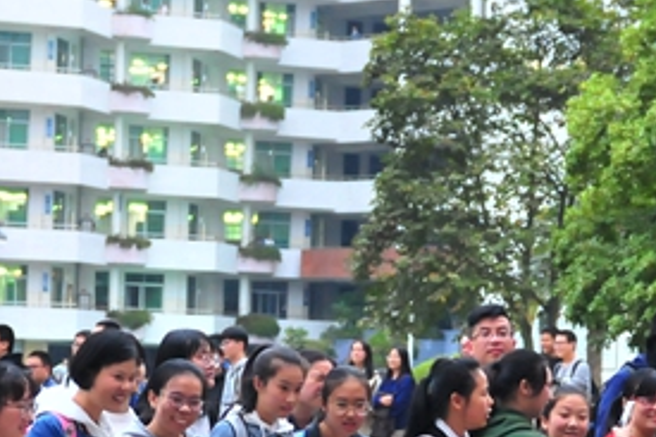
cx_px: 224
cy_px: 511
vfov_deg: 10.1
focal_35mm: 134
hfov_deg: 15.3
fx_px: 2440
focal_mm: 24
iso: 1250
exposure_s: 1/50
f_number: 2.8
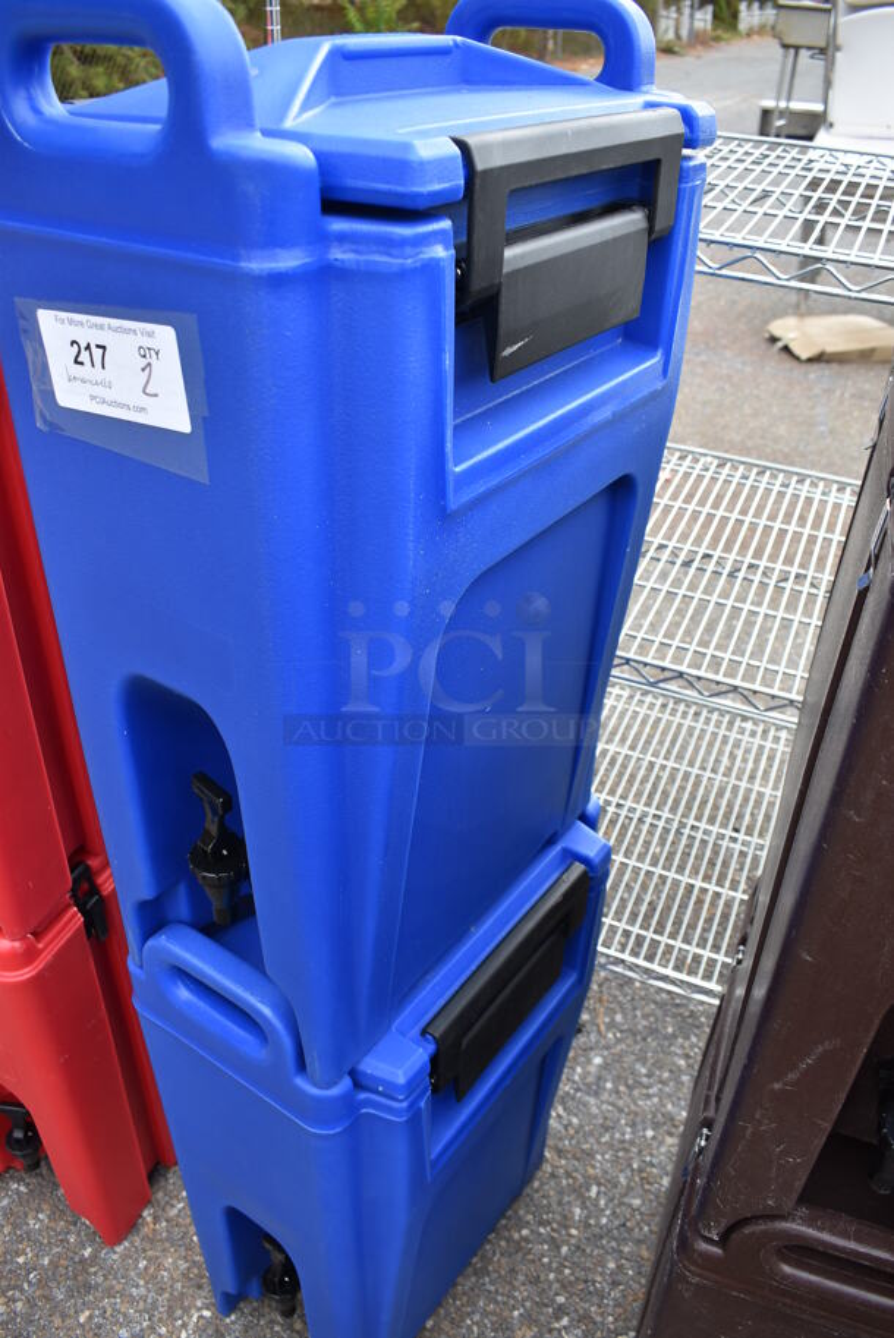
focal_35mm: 27
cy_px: 669
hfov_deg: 48.0
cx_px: 447
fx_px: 1004
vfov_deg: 67.3
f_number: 5.6
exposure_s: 1/125
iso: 200
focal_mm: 18
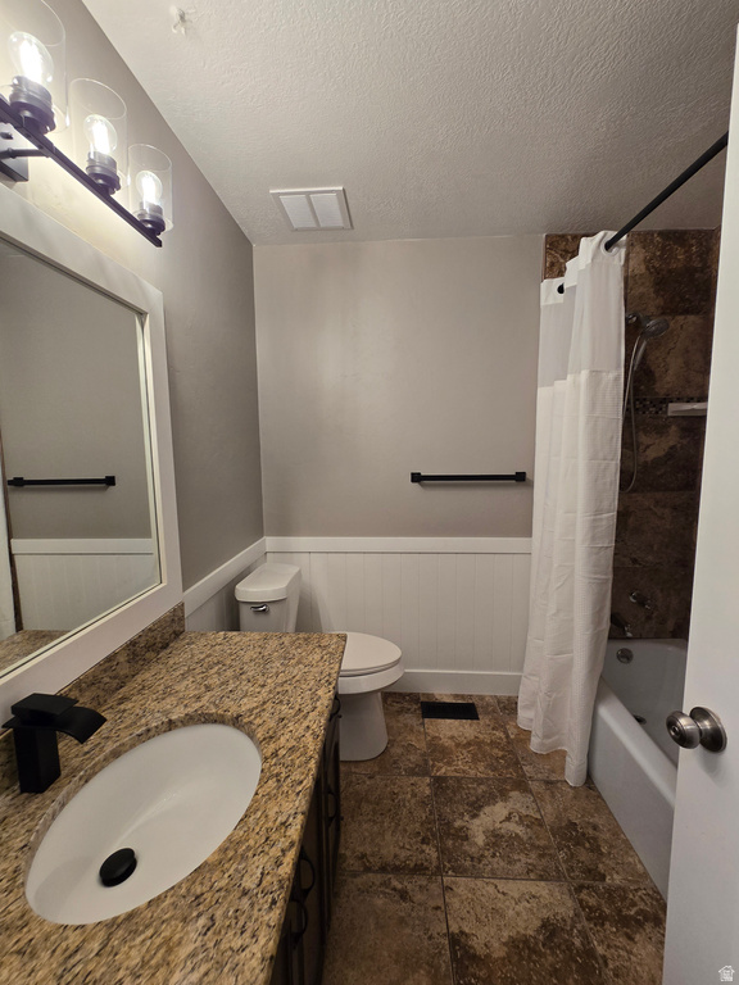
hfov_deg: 89.9
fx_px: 370
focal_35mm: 13
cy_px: 492
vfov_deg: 106.2
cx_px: 370
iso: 80
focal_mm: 2.2
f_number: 2.2
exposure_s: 1/60
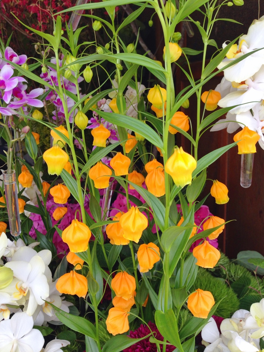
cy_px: 176
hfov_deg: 42.9
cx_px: 132
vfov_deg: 55.4
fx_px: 336
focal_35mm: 33
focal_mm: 4.12
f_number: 2.4
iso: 64
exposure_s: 1/120
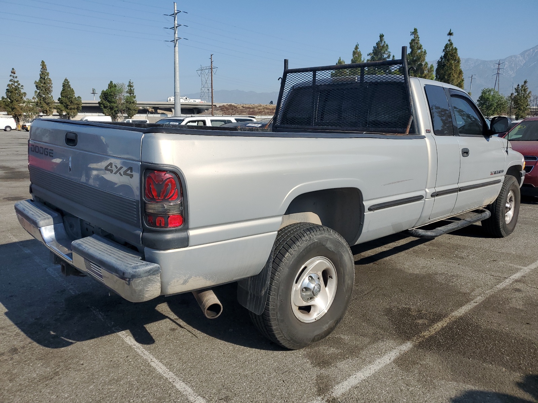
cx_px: 269
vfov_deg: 53.1
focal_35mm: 26
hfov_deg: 67.3
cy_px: 202
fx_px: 404
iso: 50
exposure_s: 1/5000
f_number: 1.5
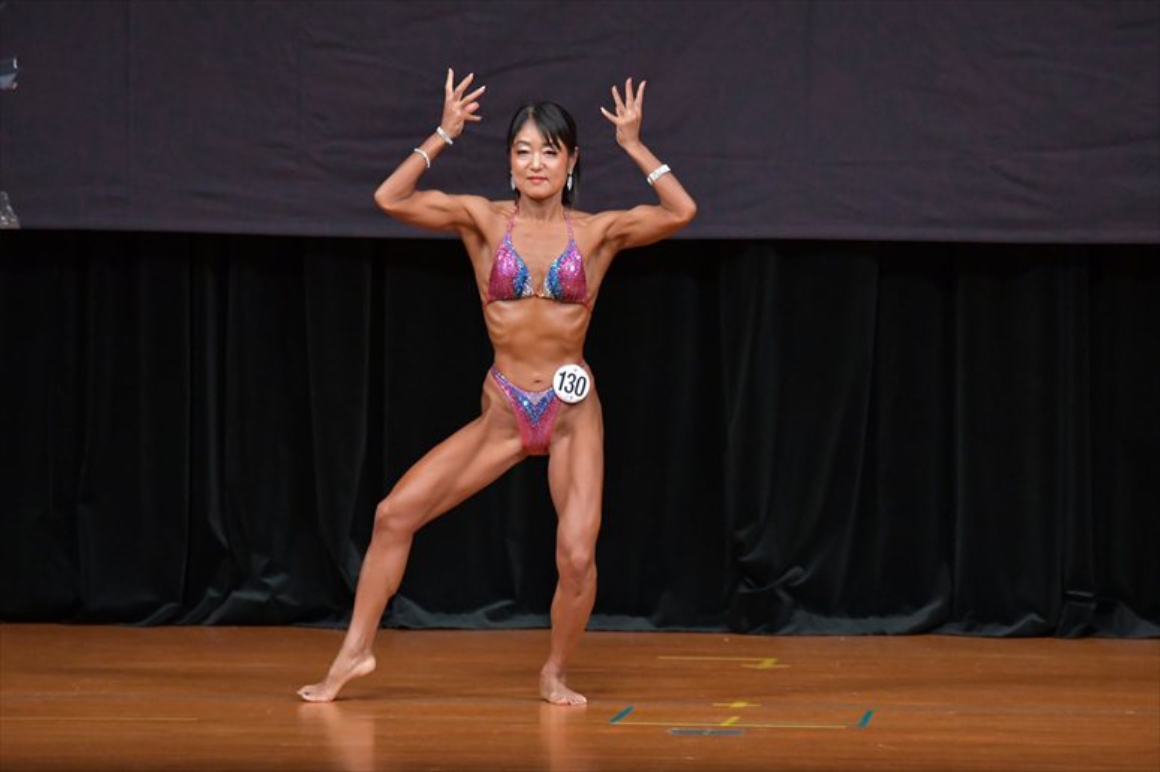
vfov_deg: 4.8
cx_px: 580
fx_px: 9179
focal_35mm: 285
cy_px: 386
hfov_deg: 7.2
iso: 4000
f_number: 5.6
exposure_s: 1/400
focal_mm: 190
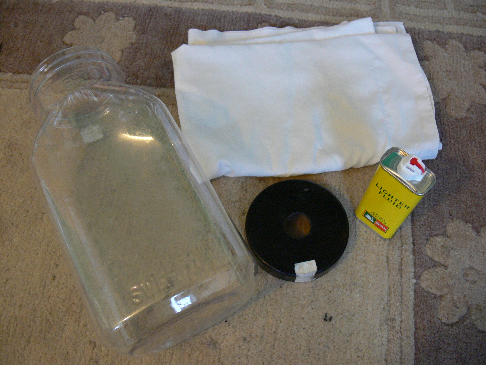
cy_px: 182
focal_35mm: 35
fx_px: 491
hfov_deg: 52.6
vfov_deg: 40.7
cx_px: 243
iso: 200
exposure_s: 1/6
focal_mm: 7.4
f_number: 2.8
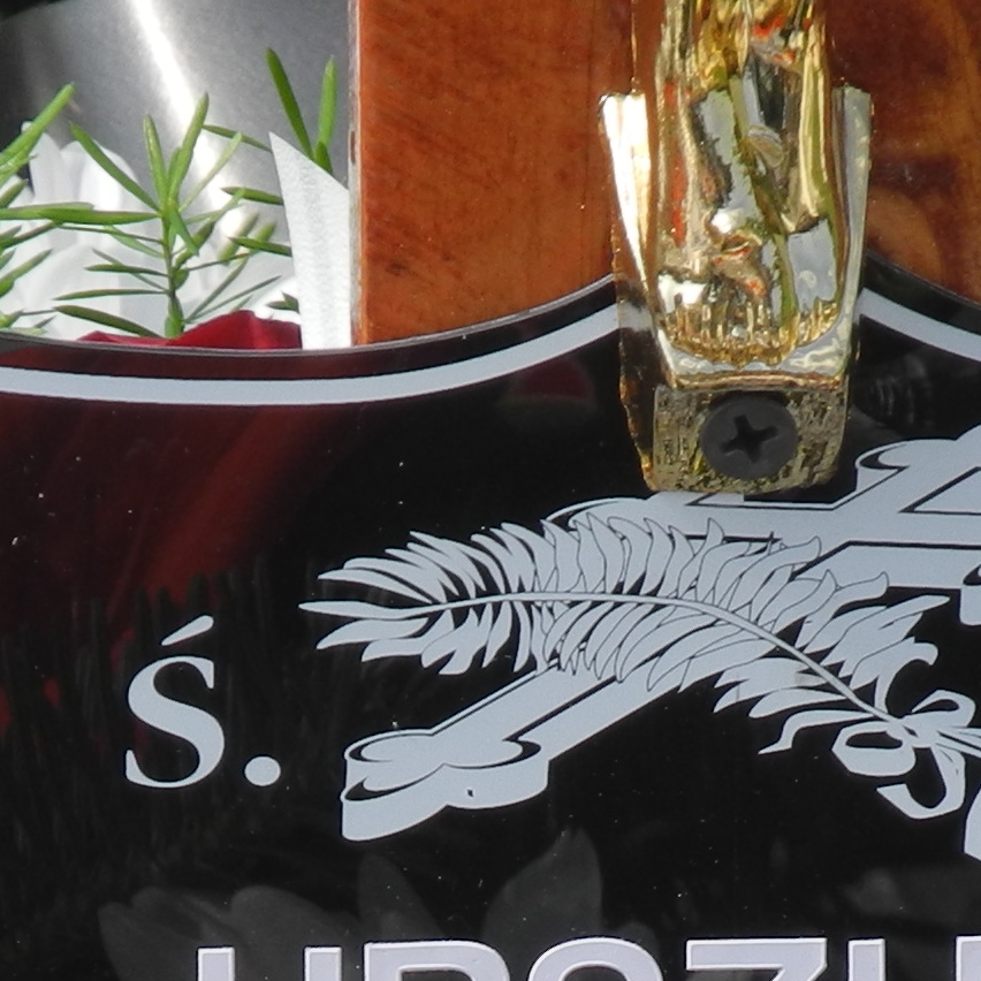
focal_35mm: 757
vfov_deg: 2.3
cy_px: 1339
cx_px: 349
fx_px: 24271
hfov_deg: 2.3
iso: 100
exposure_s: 1/400
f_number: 5.6
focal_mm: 42.6
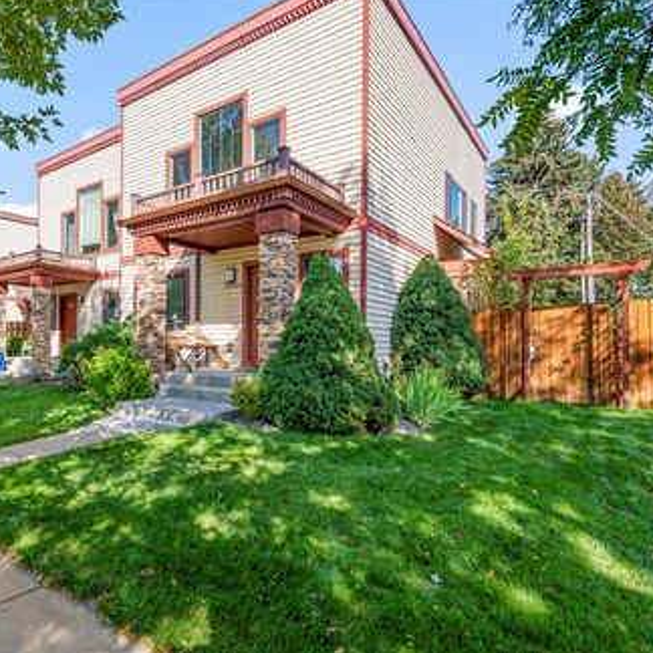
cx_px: 193
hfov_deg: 69.1
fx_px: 448
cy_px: 326
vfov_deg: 72.1
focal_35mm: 21
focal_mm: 16
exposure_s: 1/50
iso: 80
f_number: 10
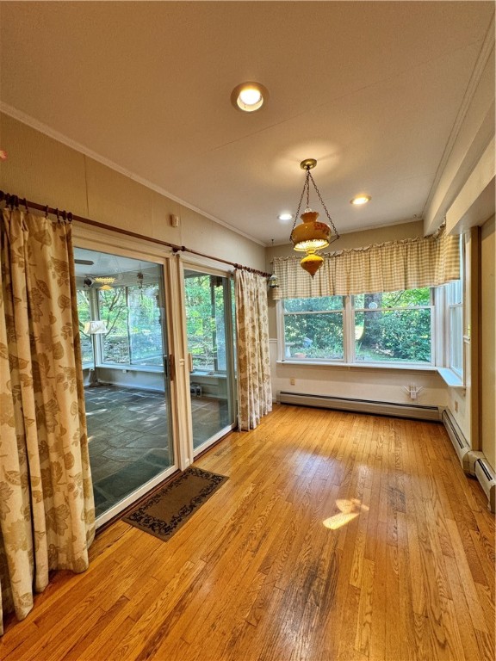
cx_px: 248
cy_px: 330
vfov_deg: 102.1
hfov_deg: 85.7
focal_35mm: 14
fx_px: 267
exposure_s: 1/60
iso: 160
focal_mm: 2.22
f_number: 2.2
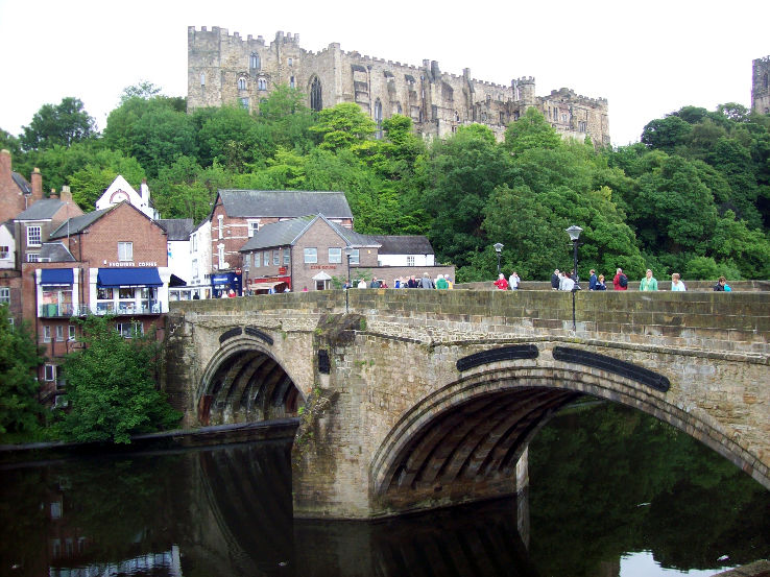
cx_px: 385
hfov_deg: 51.4
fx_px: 801
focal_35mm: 36
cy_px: 288
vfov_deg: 39.6
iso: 80
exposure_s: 1/113
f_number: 2.7
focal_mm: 6
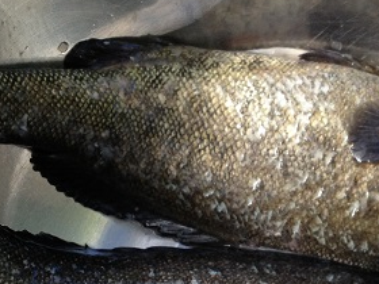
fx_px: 1095
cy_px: 258
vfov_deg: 14.6
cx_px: 269
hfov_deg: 19.5
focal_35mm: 100
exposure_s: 1/120
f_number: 2.4
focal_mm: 4.28
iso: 64
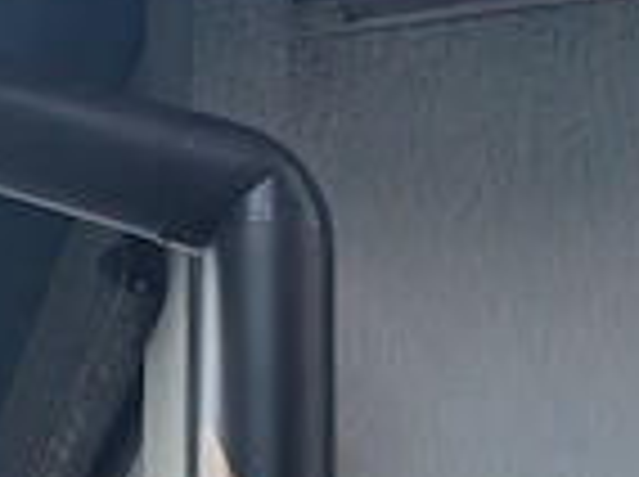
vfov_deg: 6.8
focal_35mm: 217
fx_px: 3999
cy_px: 256
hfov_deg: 9.1
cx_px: -22
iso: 47
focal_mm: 6.81
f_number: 1.85
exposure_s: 1/2451
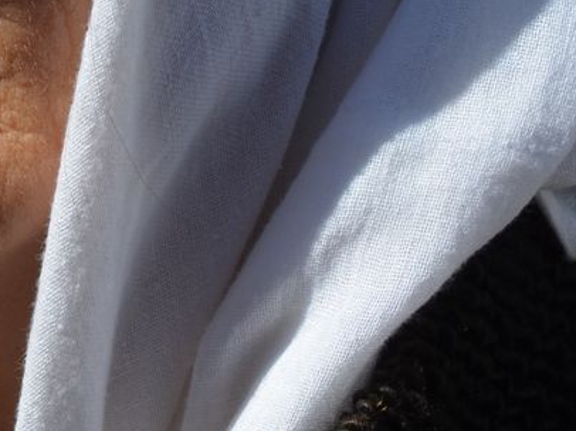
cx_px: -65
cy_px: -219
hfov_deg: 3.0
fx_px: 11092
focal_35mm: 667
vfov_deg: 2.2
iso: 100
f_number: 9
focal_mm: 98
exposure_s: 1/320
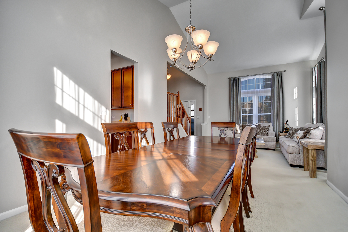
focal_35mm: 15
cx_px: 174
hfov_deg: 100.4
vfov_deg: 77.3
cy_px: 116
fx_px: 145
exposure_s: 1/200
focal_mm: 10
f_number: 3.5
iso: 200
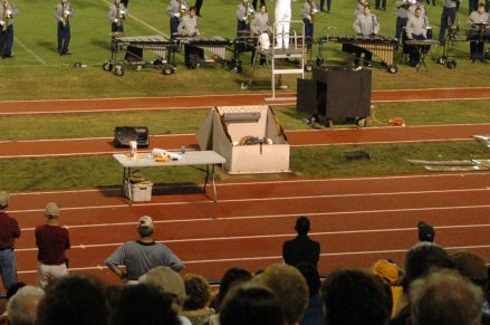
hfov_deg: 19.2
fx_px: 1427
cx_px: 71
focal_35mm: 105
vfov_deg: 12.9
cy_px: 23
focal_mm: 30
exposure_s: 1/60
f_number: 2.8
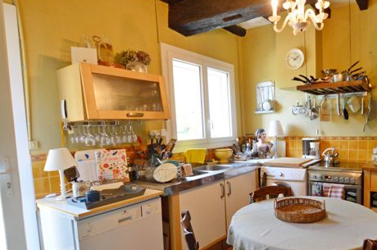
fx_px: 240
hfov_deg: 73.0
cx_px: 262
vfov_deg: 54.6
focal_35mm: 23
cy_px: 148
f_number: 3.5
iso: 1100
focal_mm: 10
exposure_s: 1/60
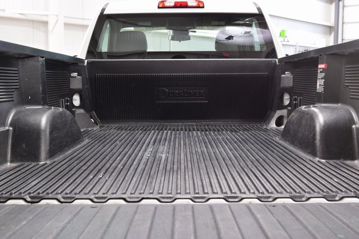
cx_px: 180
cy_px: 120
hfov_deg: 41.1
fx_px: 479
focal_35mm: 48
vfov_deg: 28.1
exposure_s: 1/15
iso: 900
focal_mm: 32
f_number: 6.3
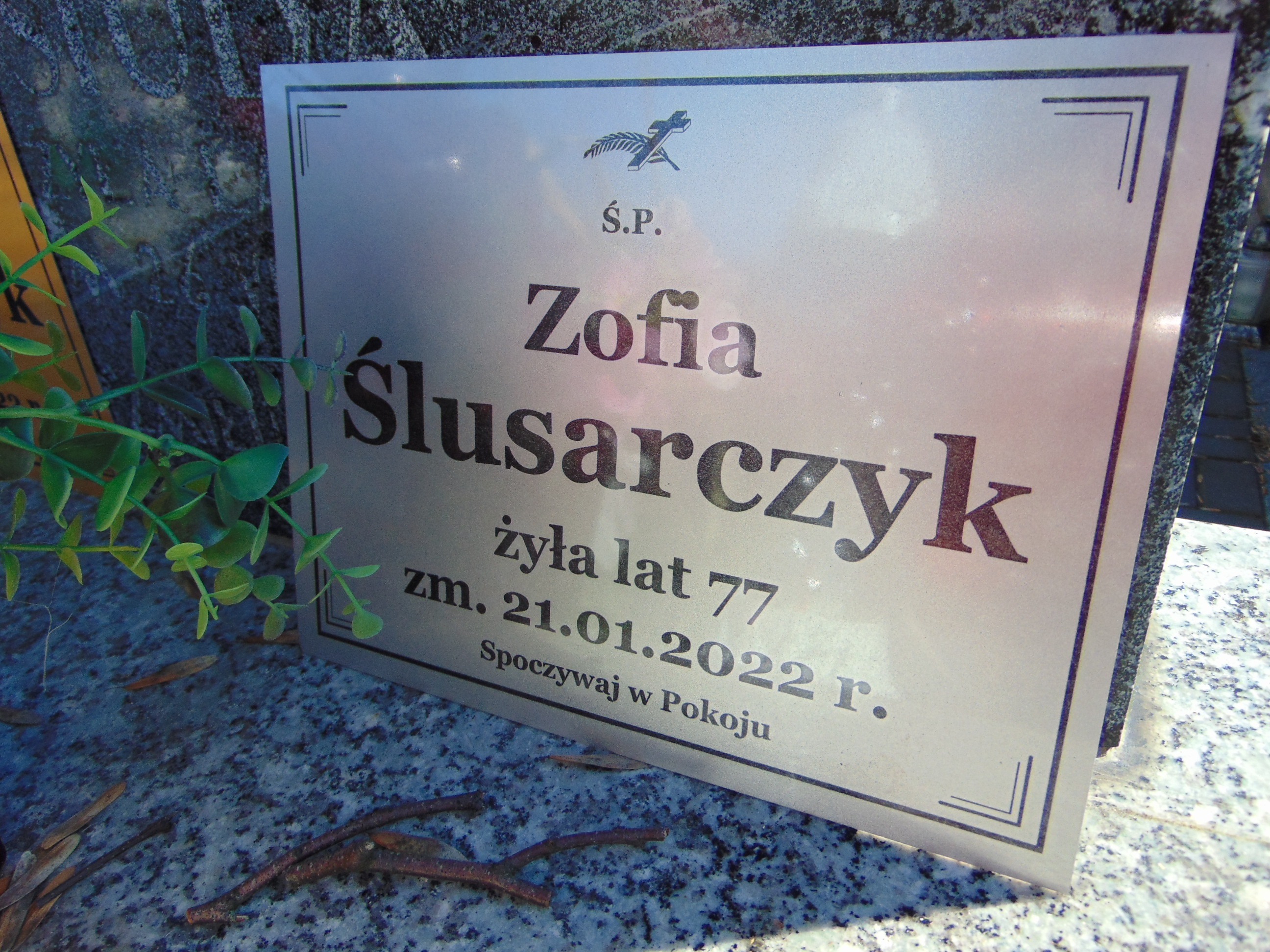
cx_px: 635
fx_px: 917
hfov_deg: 69.4
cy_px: 476
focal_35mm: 25
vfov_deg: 54.9
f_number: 3
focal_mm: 4.5
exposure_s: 1/500
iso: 80
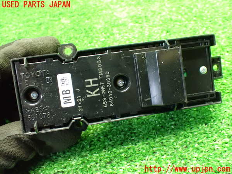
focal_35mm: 38
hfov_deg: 49.0
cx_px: 116
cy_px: 87
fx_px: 255
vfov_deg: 37.7
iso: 1600
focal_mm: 6.83
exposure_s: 1/40
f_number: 2.7
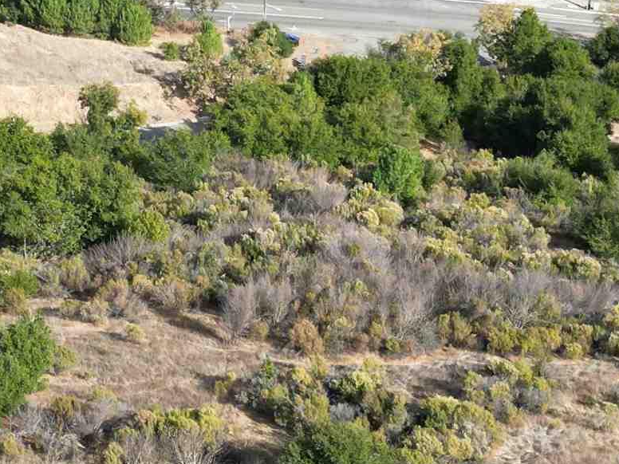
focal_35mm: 95
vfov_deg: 15.5
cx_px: 164
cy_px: 174
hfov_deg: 20.5
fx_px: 1699
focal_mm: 6.72
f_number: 1.7
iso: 120
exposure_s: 1/1600
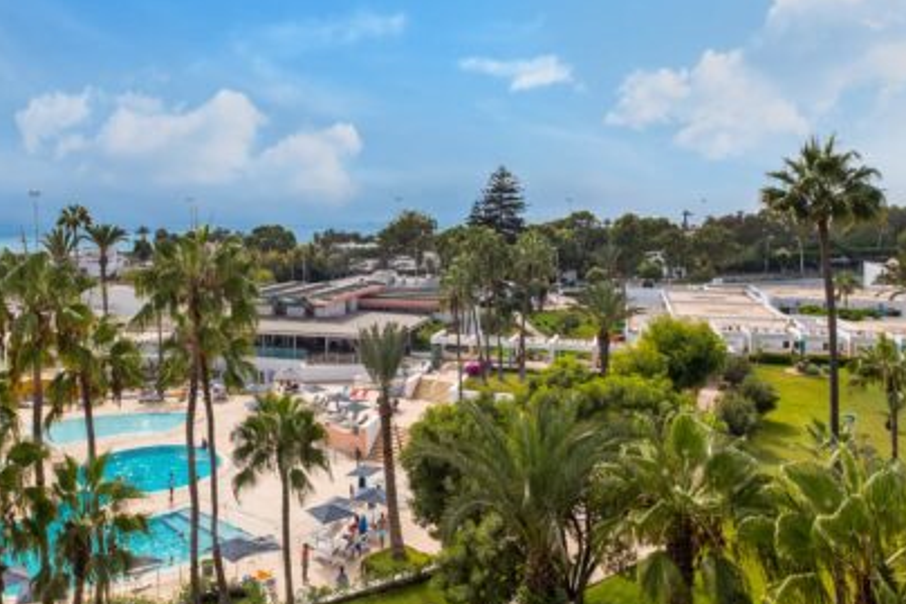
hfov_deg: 69.0
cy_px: 335
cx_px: 381
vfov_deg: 49.4
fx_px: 654
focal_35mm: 26
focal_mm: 10
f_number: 9
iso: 200
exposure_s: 1/500
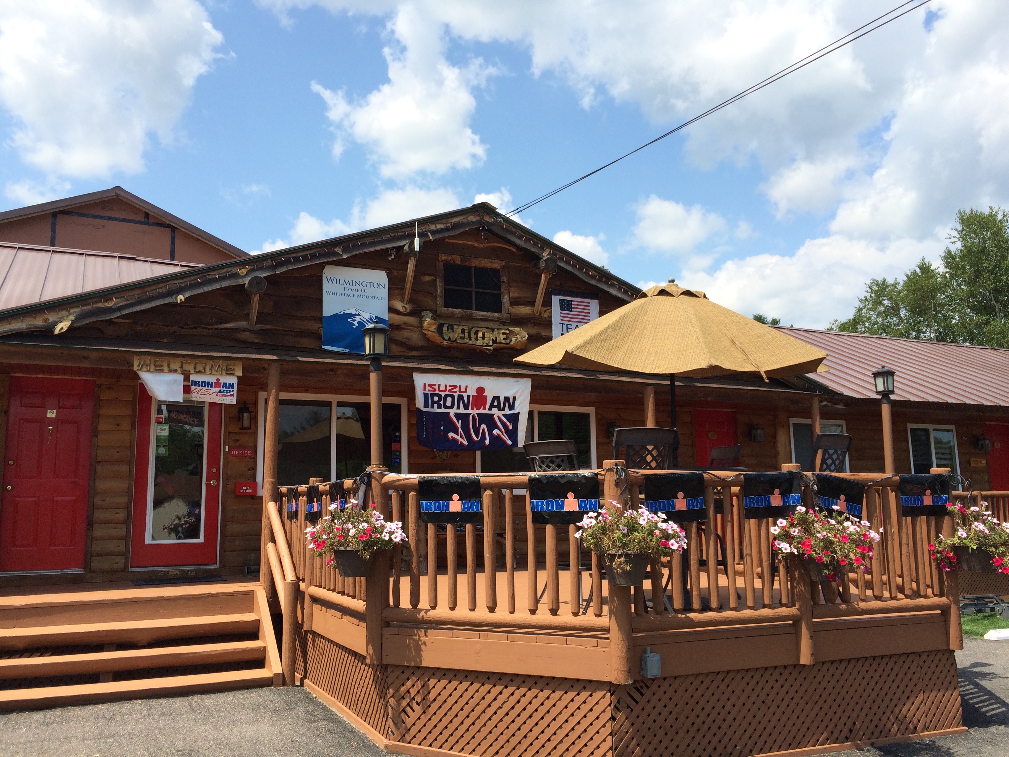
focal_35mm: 29
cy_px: 378
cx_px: 504
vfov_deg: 48.2
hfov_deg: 61.7
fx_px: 845
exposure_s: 1/1866
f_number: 2.2
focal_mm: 4.15
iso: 32
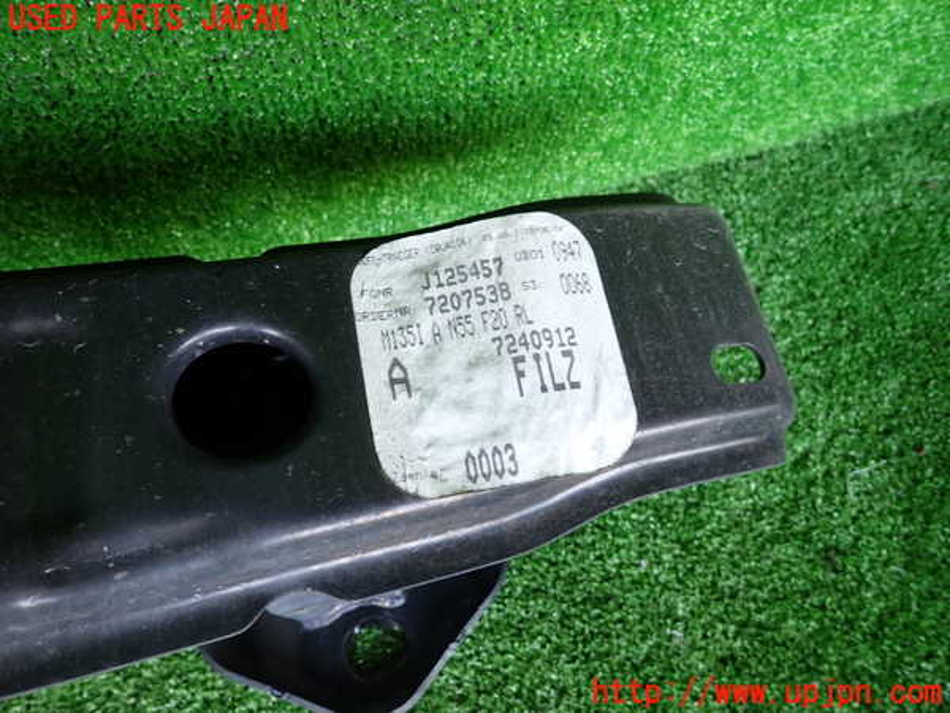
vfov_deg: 54.9
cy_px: 356
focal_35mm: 25
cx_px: 475
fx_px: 686
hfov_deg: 69.4
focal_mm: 4.5
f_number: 2
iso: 200
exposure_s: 1/40
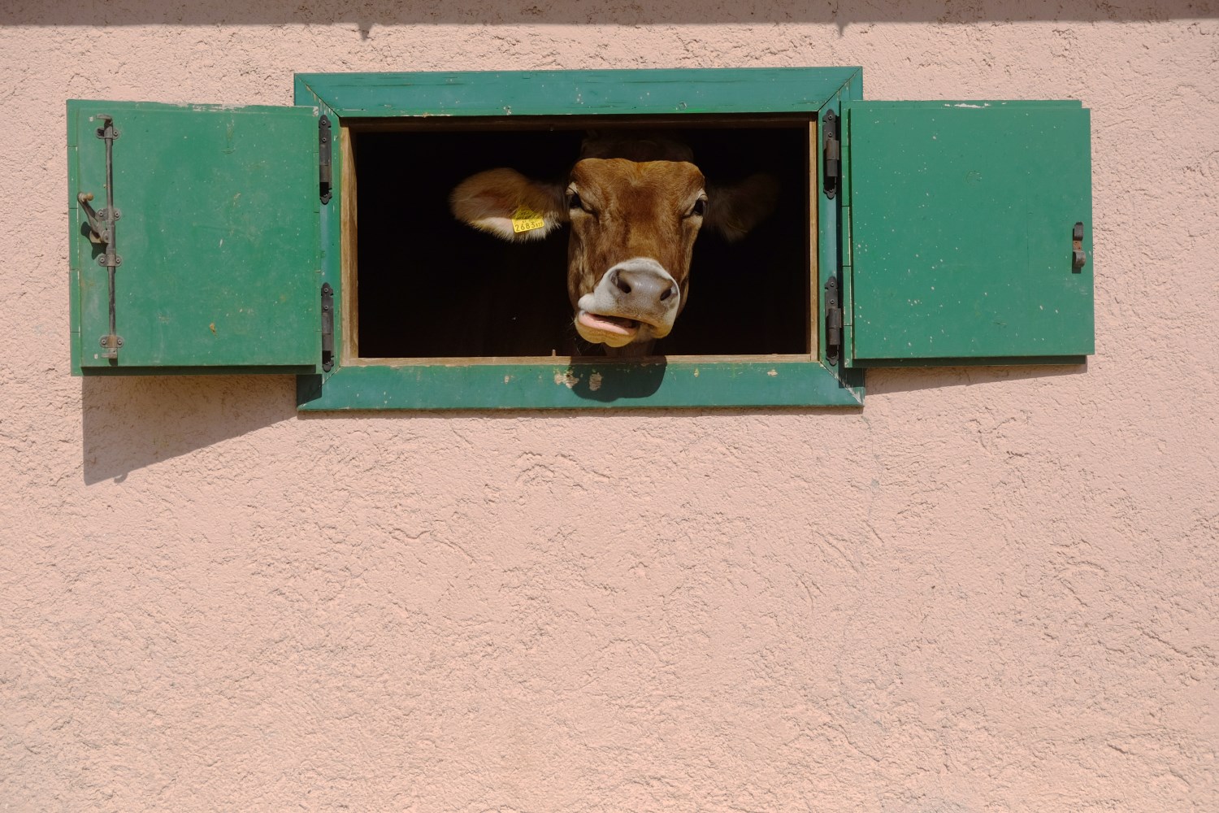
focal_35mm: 67
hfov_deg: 30.1
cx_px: 610
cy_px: 406
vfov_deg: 20.3
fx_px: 2269
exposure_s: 1/4000
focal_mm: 44.4
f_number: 4
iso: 200
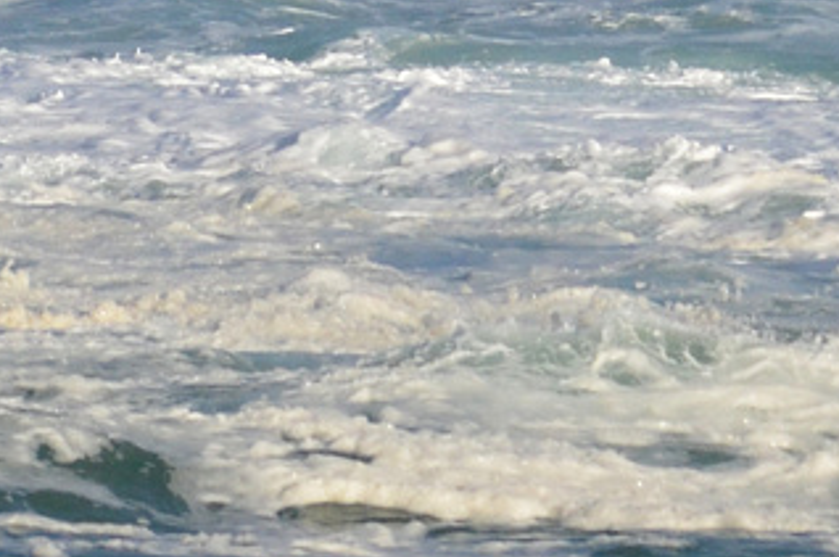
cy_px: -710
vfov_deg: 1.2
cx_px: -309
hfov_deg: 1.8
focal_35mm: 1131
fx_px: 26318
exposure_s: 1/2500
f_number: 9
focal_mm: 150
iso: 800
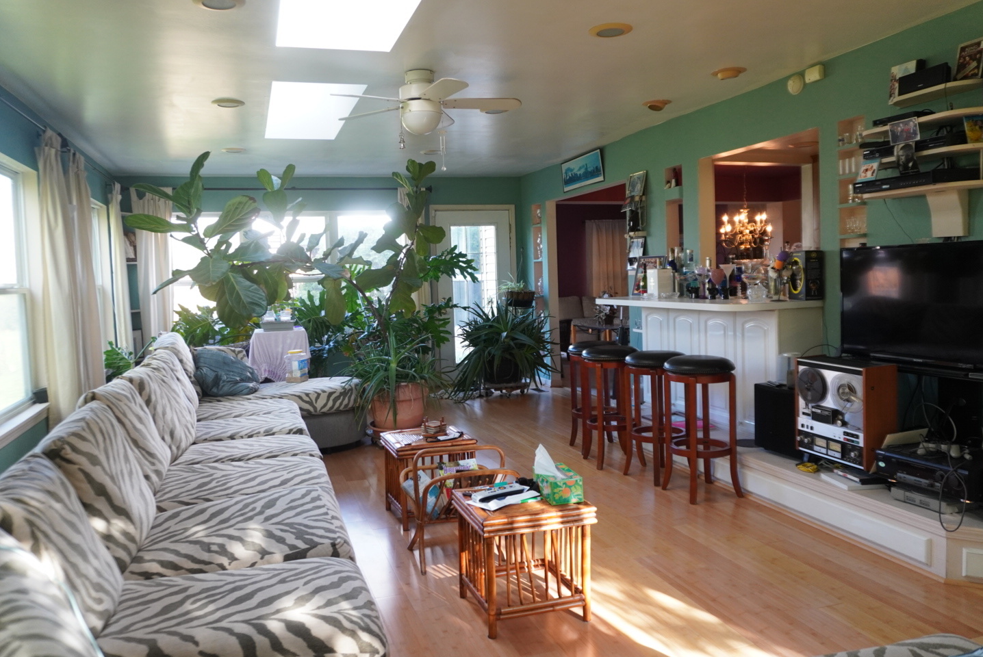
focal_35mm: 27
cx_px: 476
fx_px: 738
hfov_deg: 67.3
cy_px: 316
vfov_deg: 48.0
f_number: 4
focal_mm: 16
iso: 800
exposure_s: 1/160
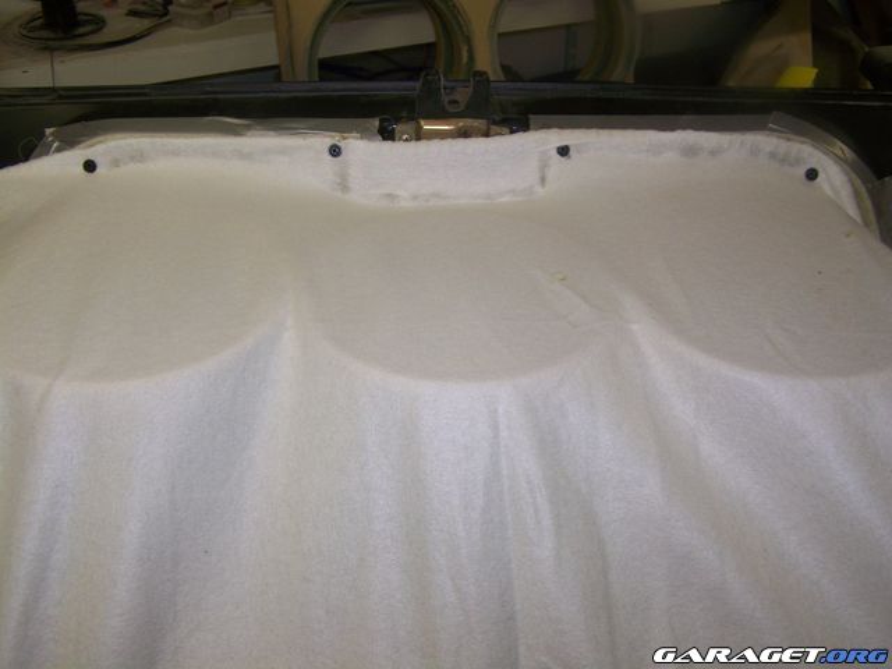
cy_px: 334
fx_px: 979
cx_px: 446
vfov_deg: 37.7
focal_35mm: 38
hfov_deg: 49.0
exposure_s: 1/60
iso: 80
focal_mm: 6.3
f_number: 2.8
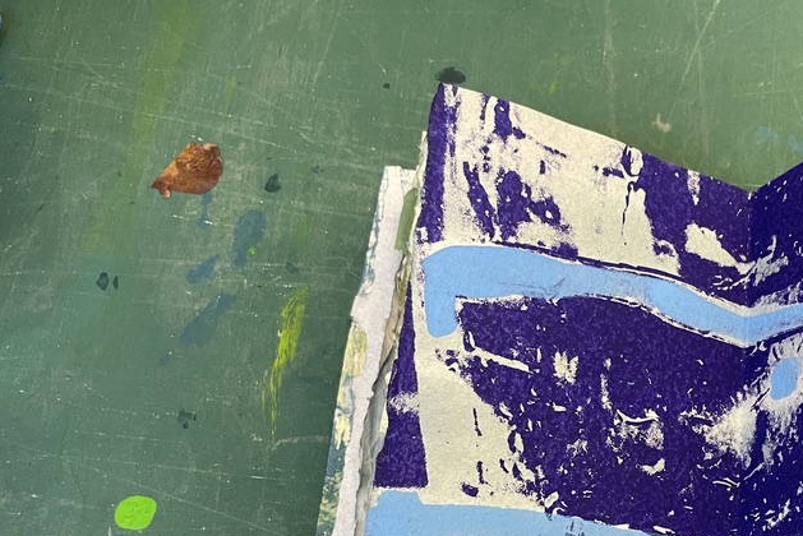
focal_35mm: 44
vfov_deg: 29.8
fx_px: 982
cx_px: 645
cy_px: 429
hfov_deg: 42.4
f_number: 1.6
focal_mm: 4.2
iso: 100
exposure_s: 1/50
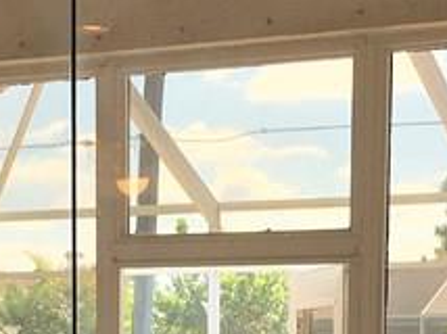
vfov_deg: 10.2
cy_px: 551
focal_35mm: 139
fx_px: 1793
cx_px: 201
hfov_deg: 14.2
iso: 25
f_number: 2.2
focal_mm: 4.15
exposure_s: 1/351
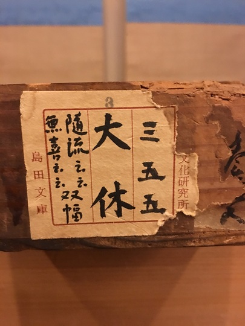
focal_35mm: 29
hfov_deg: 48.2
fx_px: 274
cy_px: 163
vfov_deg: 61.7
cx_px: 122
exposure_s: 1/4
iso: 100
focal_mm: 4.15
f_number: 2.2
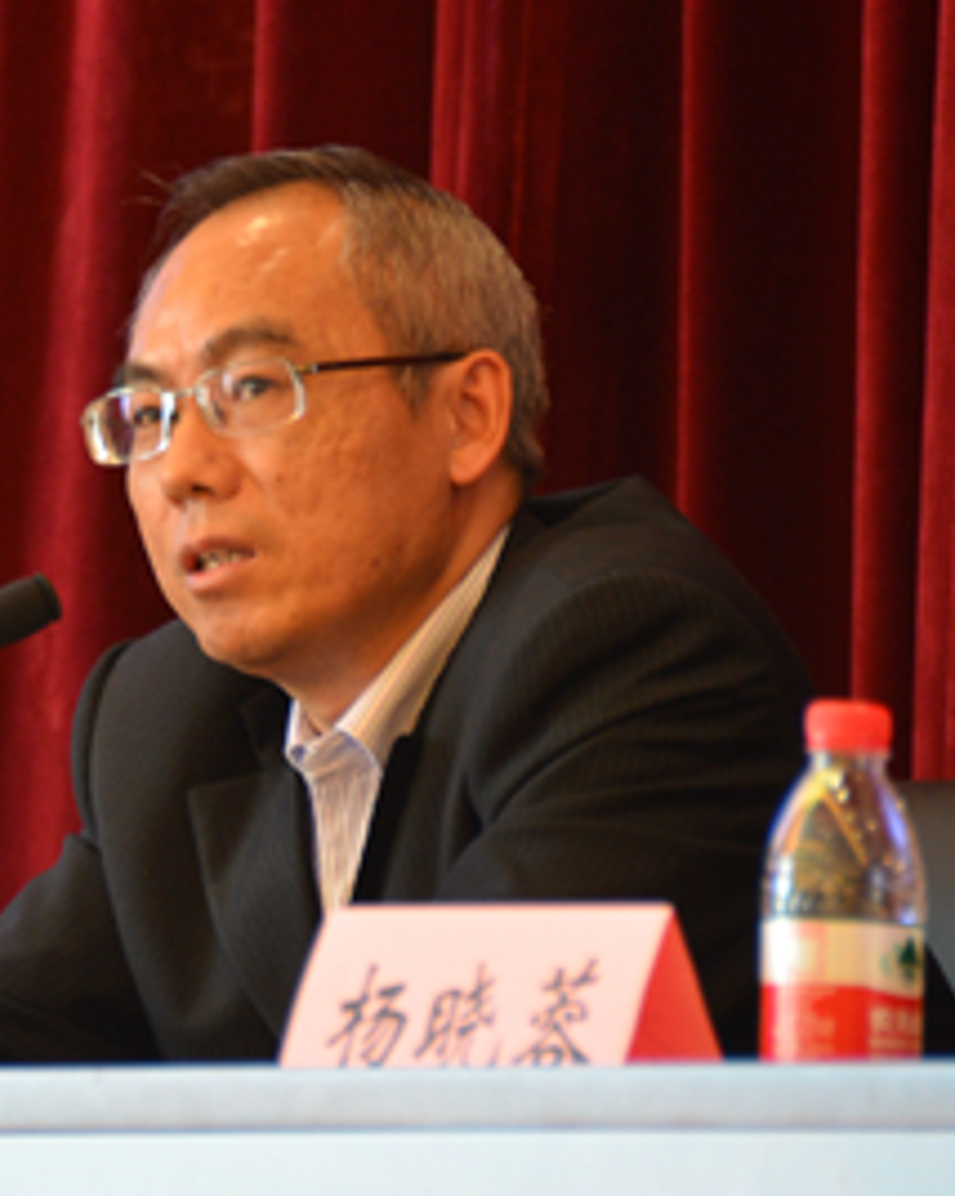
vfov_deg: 3.1
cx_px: -210
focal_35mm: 630
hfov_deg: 2.5
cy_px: 471
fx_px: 22284
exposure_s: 1/25
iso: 640
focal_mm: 200
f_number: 5.6
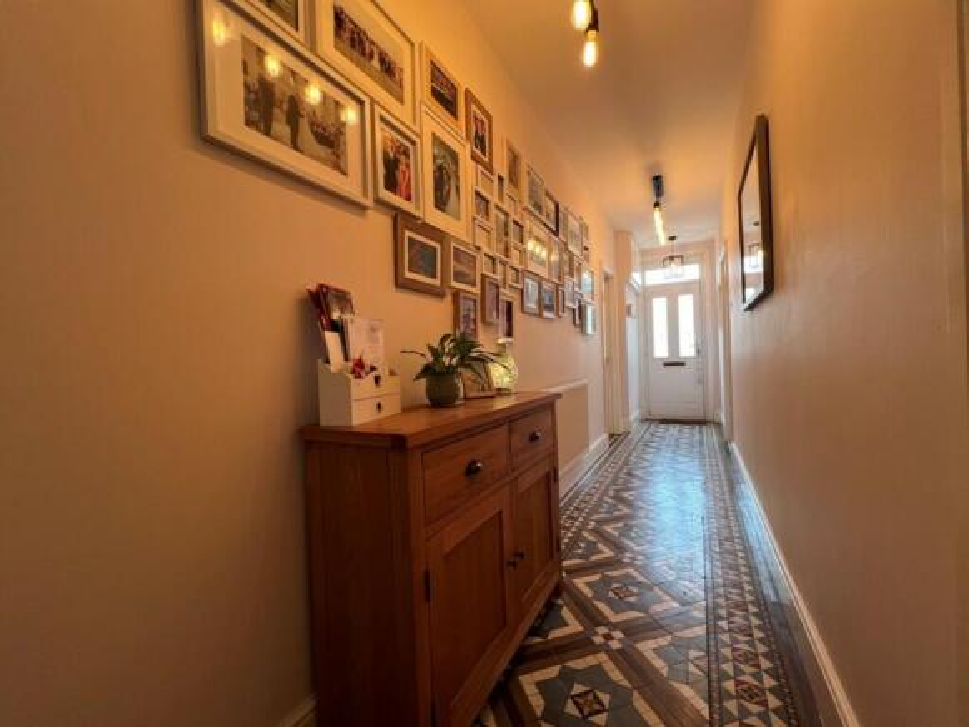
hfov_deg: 106.2
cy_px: 364
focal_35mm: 13
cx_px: 484
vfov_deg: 90.0
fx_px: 364
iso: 250
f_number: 1.8
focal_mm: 1.57
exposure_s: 1/100
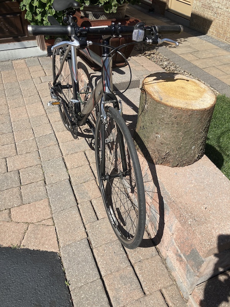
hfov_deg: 49.7
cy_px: 154
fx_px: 248
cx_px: 115
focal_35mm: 28
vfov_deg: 63.4
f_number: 1.8
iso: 20
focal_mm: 3.99
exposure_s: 1/2024
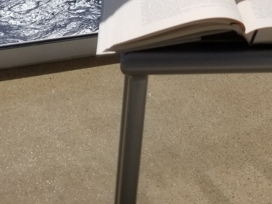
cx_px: 245
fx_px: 613
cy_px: -98
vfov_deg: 17.1
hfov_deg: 24.3
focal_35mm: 78
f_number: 1.7
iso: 50
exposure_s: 1/6848
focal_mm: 4.25
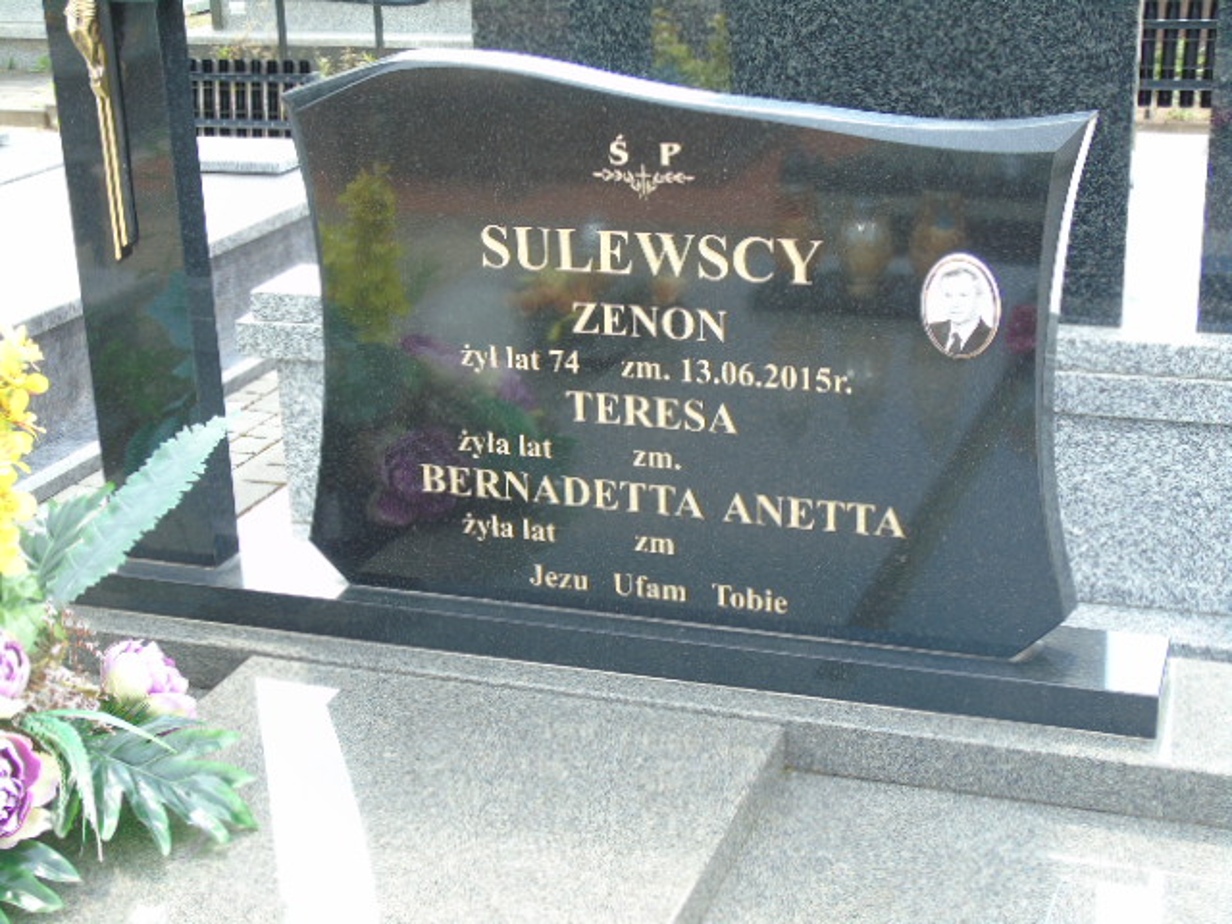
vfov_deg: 27.0
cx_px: 616
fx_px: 1922
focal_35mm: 54
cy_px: 462
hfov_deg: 35.5
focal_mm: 9.6
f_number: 4.3
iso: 80
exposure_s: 1/50
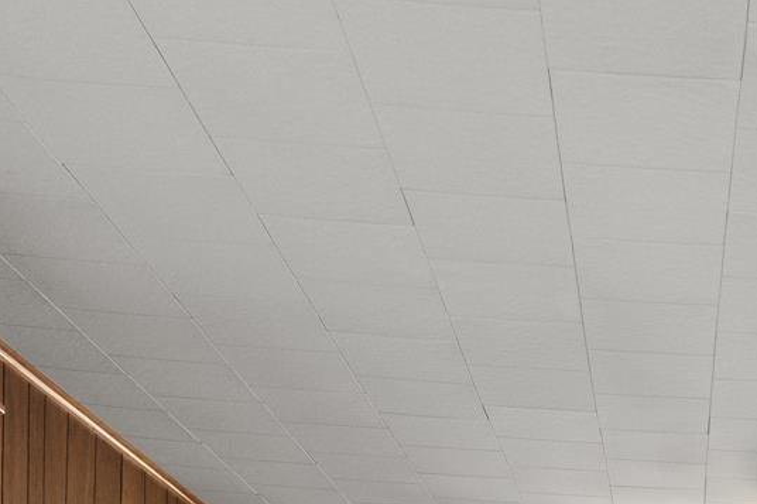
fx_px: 1471
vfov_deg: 16.4
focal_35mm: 70
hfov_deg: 27.1
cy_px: 893
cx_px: 770
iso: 200
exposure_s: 1/2.5
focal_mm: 10
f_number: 9
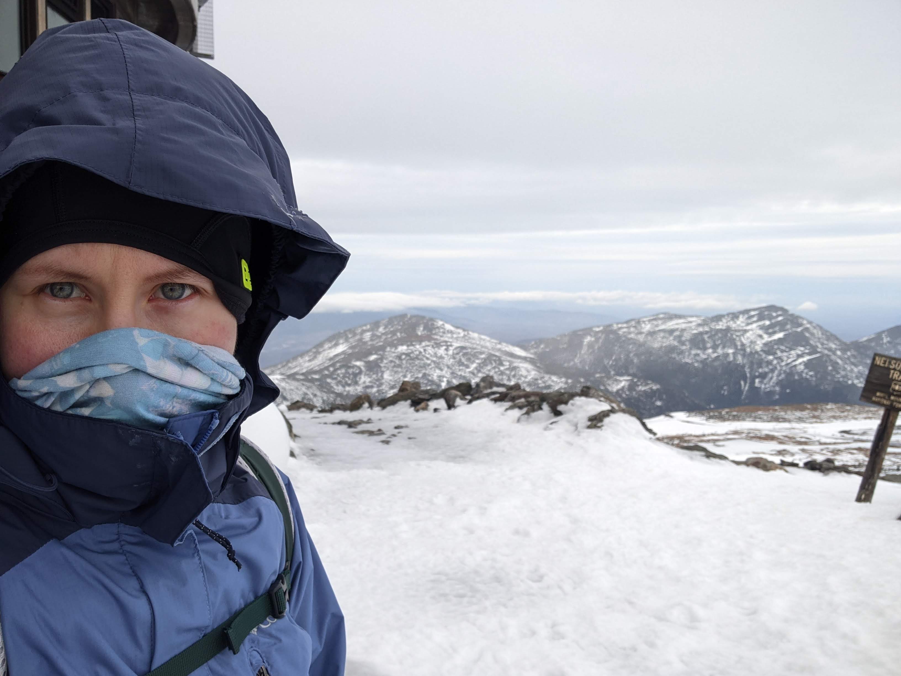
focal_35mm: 28
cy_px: 338
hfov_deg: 63.4
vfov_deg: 49.7
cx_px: 450
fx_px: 729
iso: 58
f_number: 1.8
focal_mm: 2.97
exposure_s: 1/842
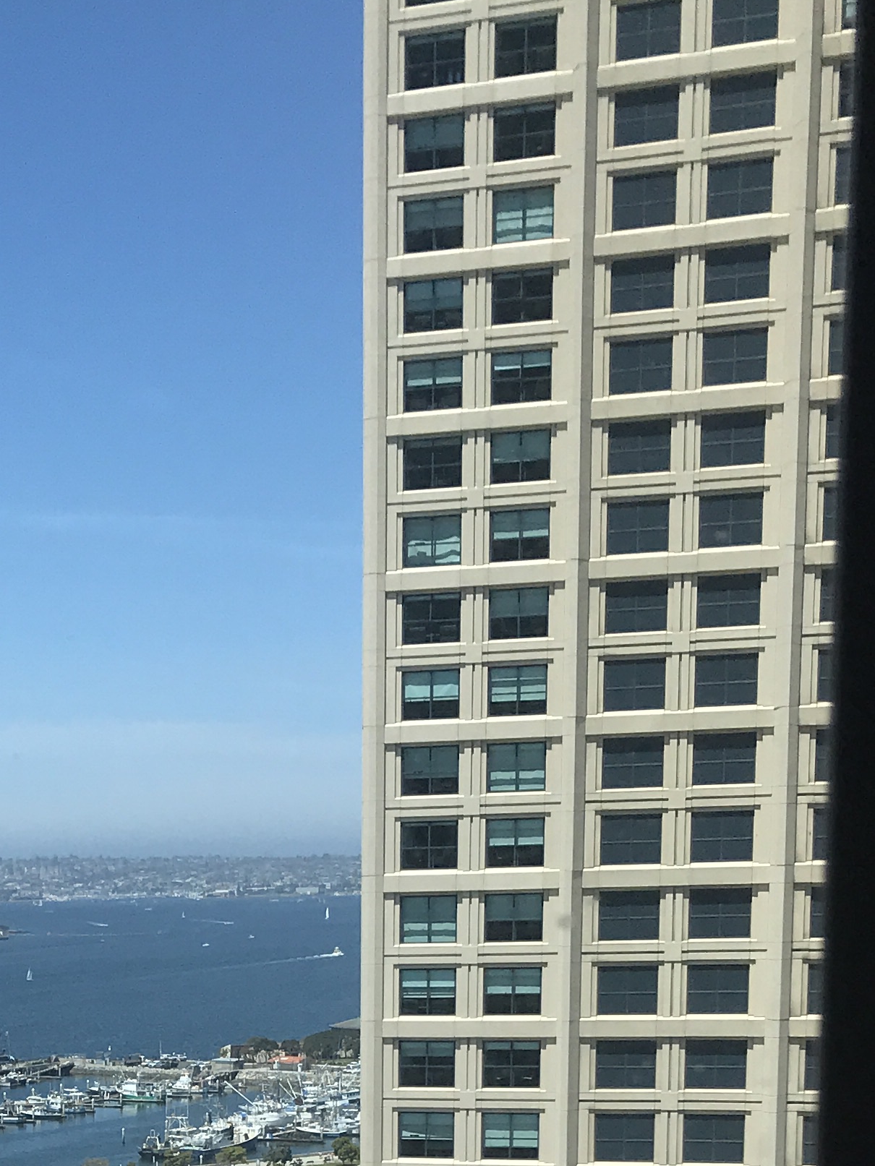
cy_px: 1305
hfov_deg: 20.5
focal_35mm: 70
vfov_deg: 25.6
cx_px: 40
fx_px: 2359
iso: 20
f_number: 1.8
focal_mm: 3.99
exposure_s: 1/3546
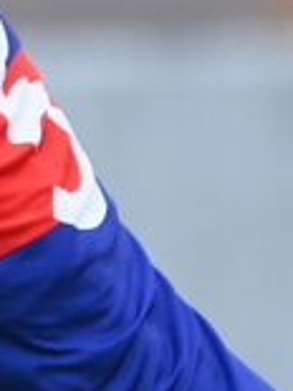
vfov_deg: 0.5
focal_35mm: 3715
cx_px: -775
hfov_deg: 0.4
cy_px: 146
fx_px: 41984
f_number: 5.6
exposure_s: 1/1600
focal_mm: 500
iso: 2000
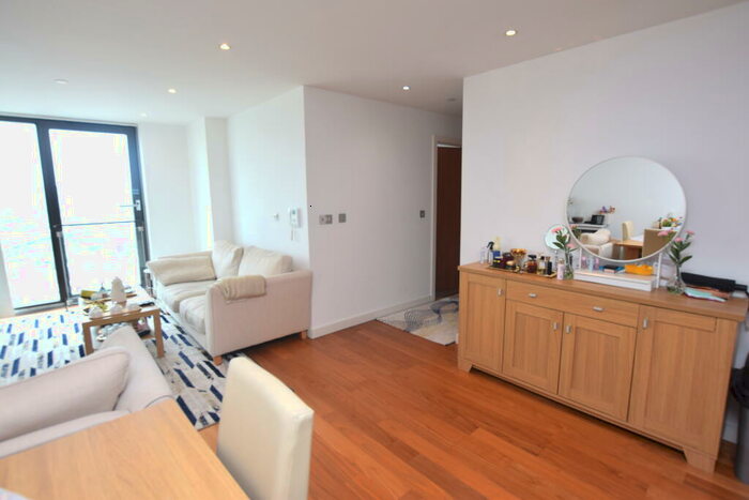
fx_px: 359
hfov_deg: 92.4
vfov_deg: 69.7
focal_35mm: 17
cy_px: 250
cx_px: 374
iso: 400
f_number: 5.6
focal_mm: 11.5
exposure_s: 1/125
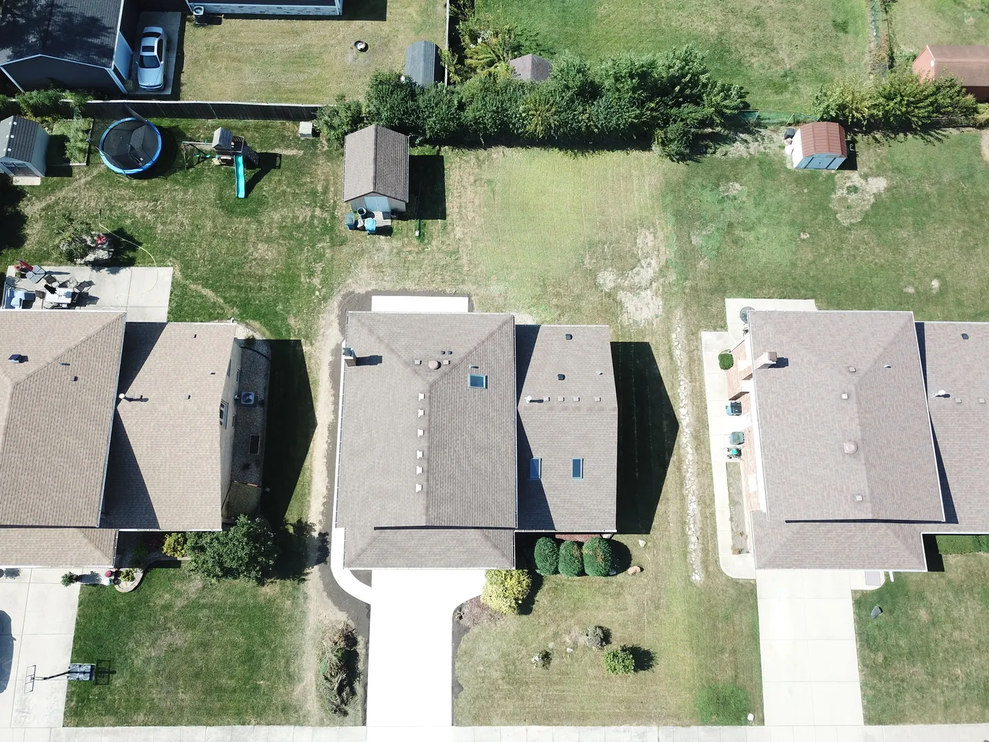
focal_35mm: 26
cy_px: 371
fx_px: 743
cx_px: 494
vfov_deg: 53.1
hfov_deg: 67.3
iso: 100
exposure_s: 1/578
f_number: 2.2
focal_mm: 4.73
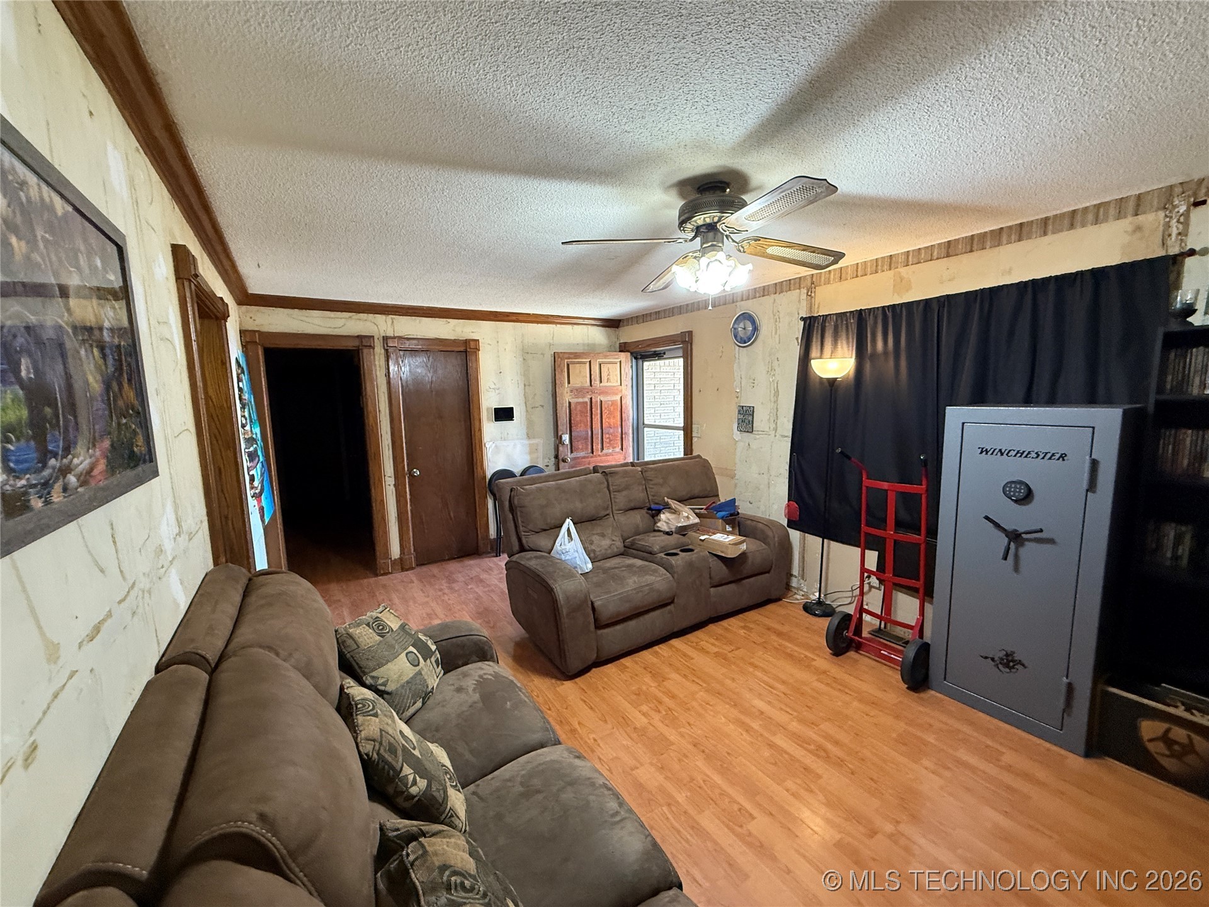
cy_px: 454
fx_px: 489
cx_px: 604
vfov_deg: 85.7
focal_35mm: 14
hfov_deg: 102.1
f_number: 2.2
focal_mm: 2.22
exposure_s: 1/60
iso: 400
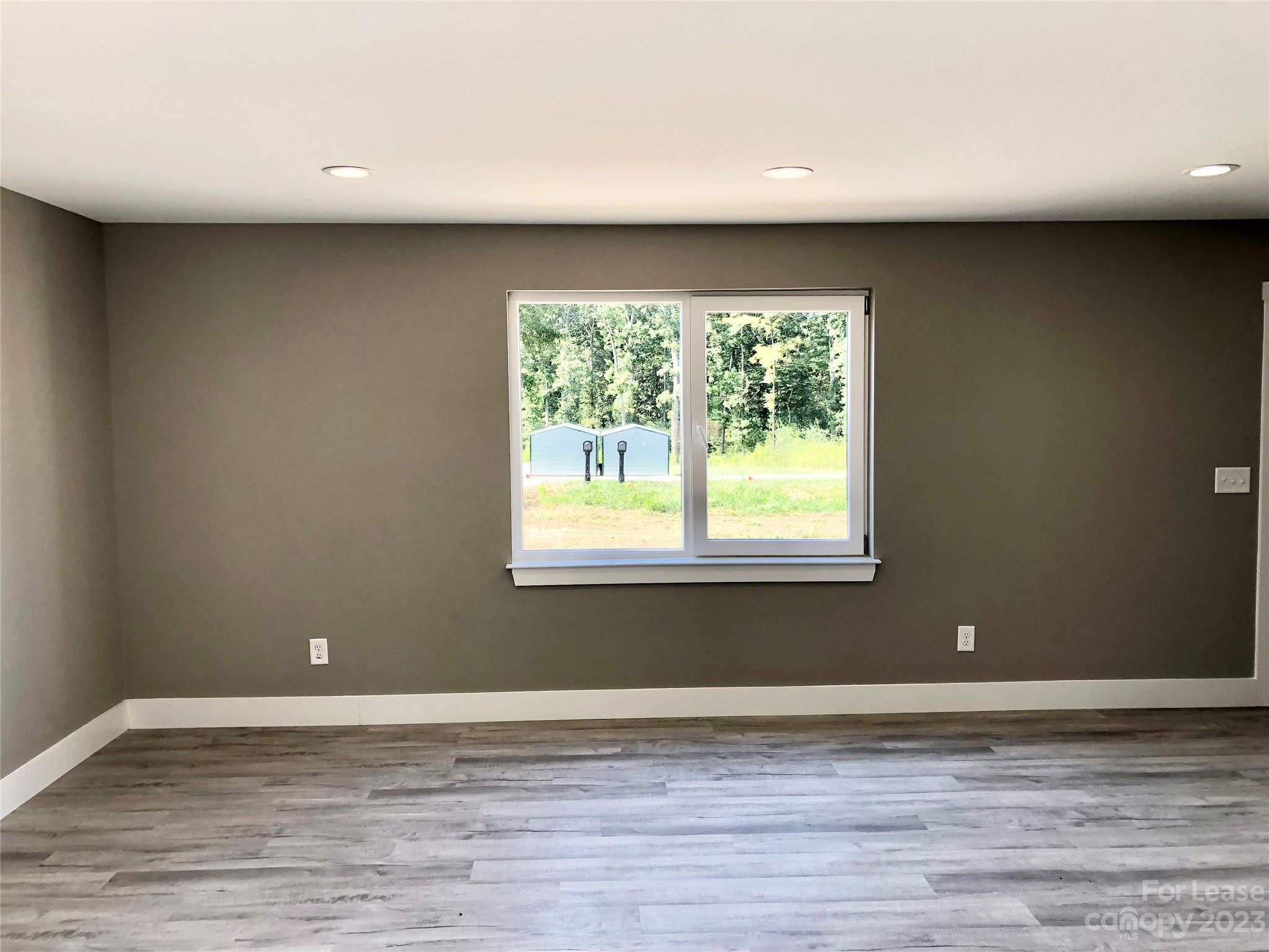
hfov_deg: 63.4
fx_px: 1026
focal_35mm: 28
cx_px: 634
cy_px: 476
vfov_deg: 49.7
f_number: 1.8
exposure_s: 1/120
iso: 25
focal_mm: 3.99
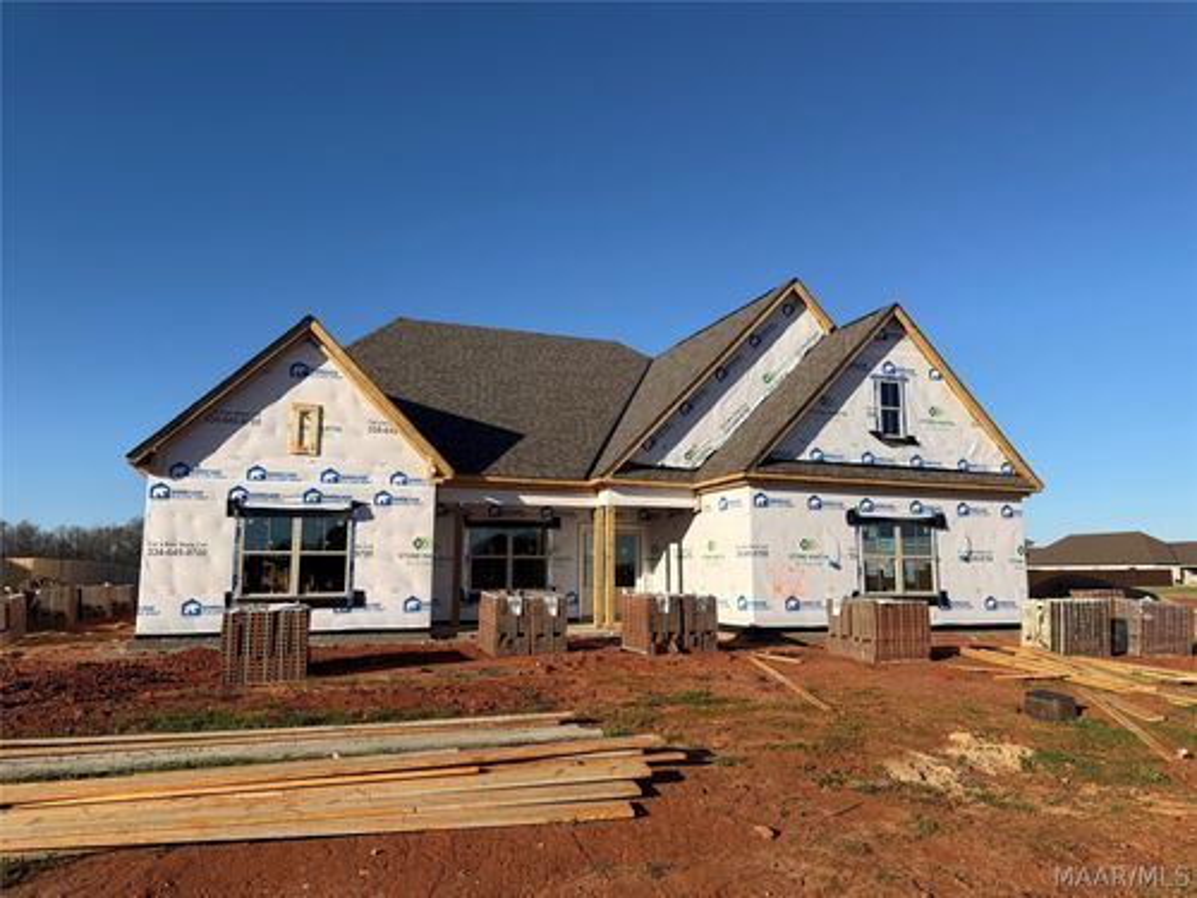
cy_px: 449
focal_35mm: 24
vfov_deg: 56.8
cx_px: 598
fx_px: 830
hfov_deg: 71.6
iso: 80
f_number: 1.78
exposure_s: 1/5714
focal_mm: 6.76
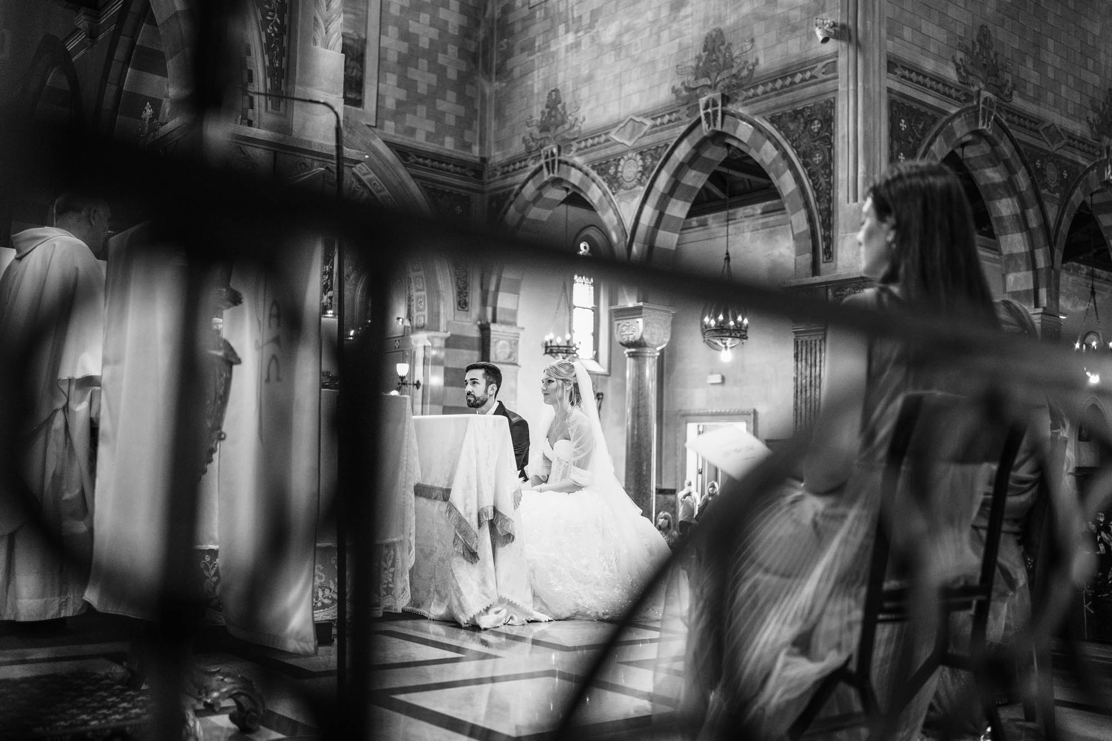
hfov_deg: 54.4
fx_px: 1081
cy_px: 370
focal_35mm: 35
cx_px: 556
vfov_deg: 37.8
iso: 1600
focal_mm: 35
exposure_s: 1/250
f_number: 2
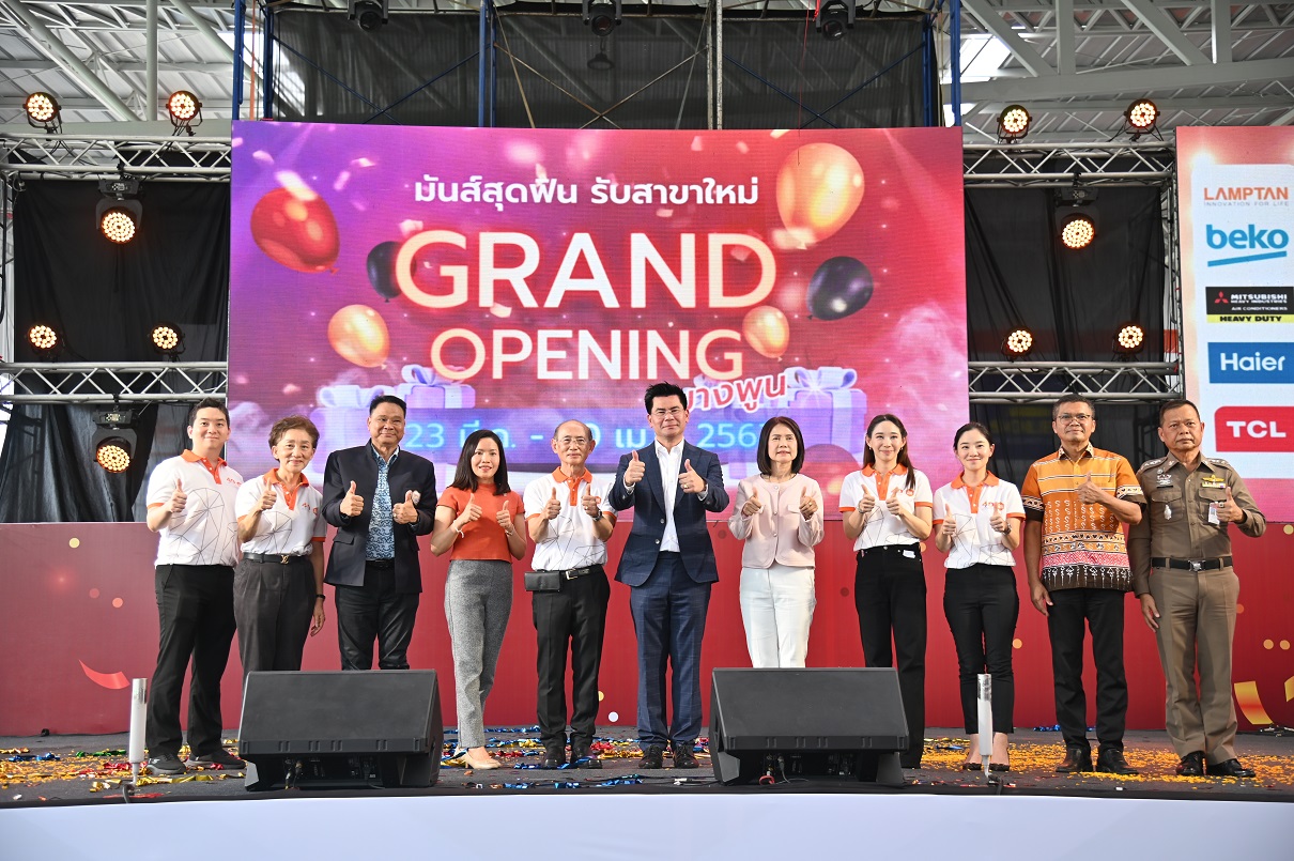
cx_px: 647
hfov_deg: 42.8
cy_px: 430
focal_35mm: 46
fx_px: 1652
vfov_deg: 29.2
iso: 180
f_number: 4
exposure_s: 1/125
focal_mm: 46
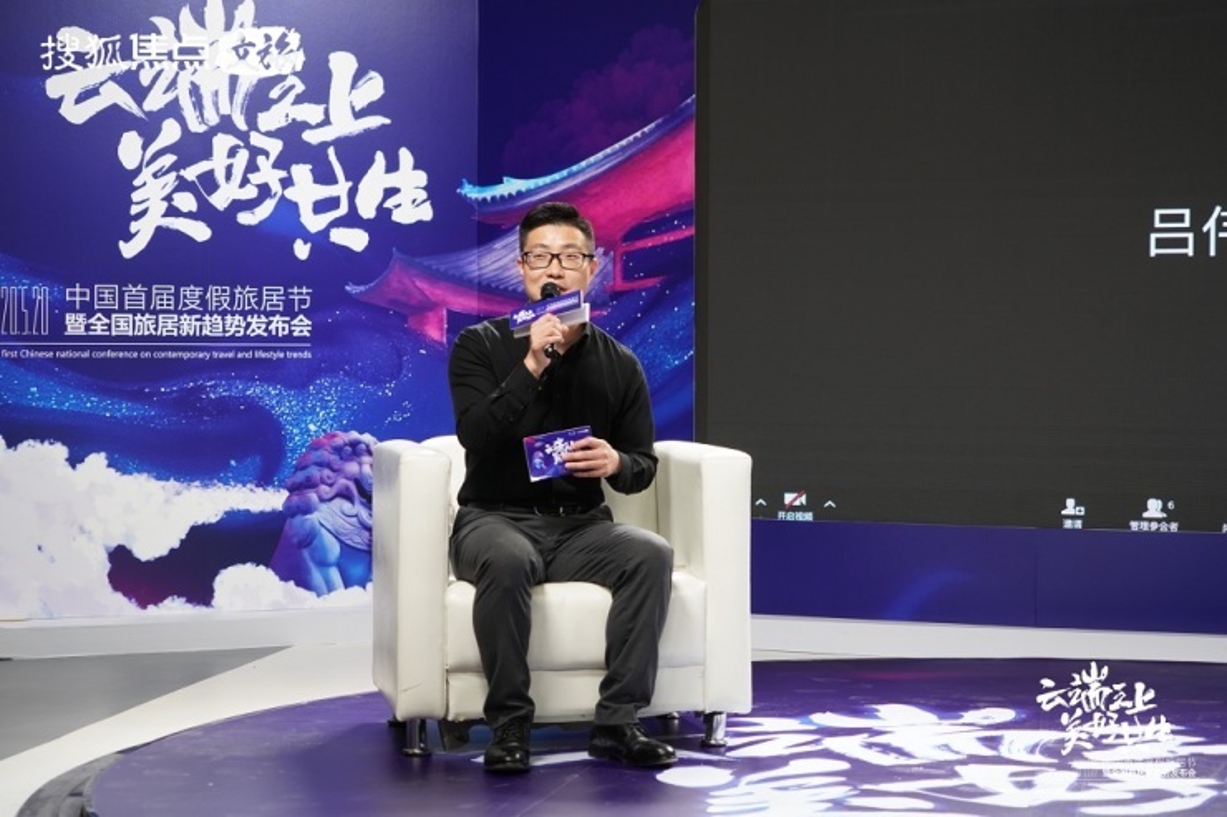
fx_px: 2487
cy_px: 408
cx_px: 614
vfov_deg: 18.7
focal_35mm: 73
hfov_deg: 27.7
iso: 1000
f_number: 5.6
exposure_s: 1/60
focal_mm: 73
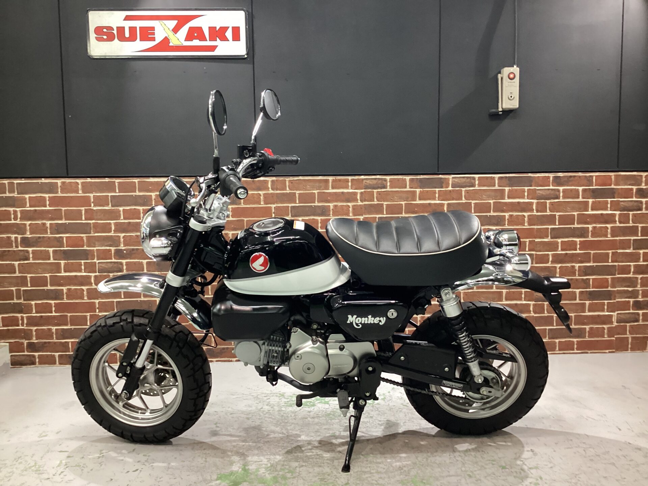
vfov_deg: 45.4
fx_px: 580
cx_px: 324
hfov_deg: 58.4
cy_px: 243
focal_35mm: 31
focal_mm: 3.3
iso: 320
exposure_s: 1/40
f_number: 2.4
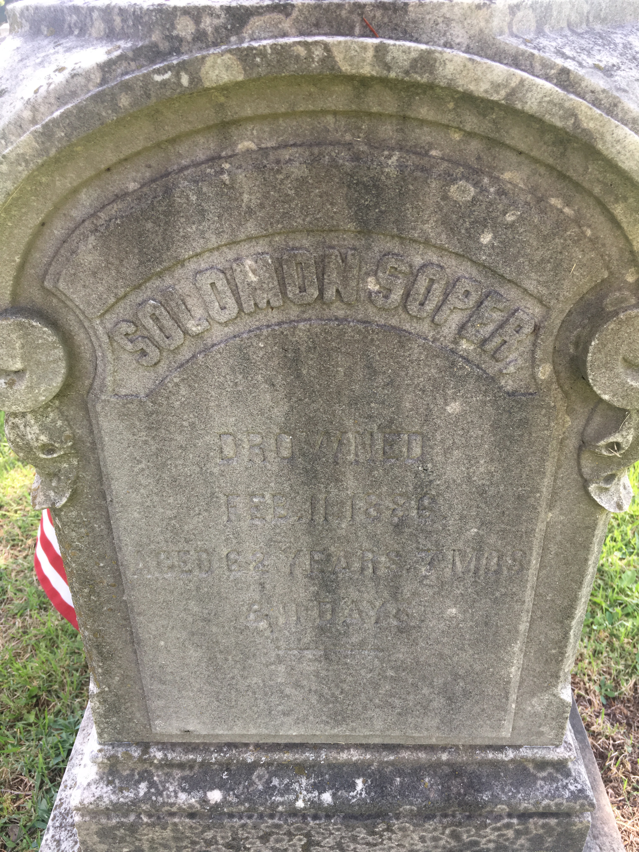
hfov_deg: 48.2
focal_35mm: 29
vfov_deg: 61.7
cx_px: 320
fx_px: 714
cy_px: 426
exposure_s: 1/120
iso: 40
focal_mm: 4.15
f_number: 2.2
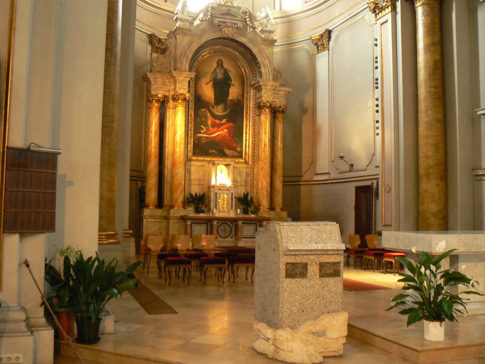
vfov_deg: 39.7
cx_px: 242
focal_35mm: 36
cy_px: 182
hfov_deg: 51.4
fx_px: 504
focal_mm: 6
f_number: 2.8
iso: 200
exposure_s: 1/5
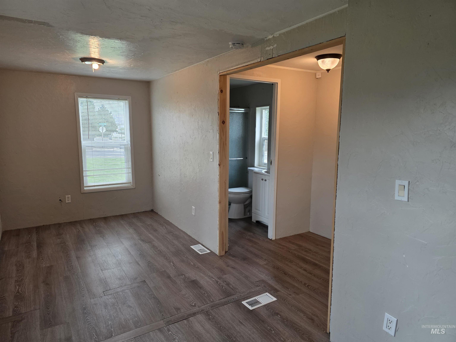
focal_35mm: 23
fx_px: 303
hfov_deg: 73.9
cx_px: 228
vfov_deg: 58.9
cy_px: 171
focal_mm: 6.3
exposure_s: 1/120
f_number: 1.7
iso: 125
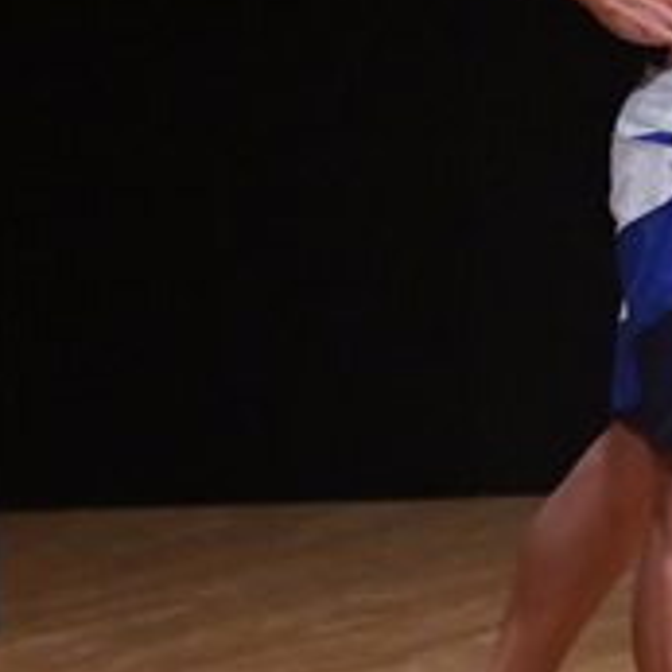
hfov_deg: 1.6
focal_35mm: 1083
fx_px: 23786
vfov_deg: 1.6
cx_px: 1307
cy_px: 132
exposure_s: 1/400
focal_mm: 190
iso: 6400
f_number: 5.6
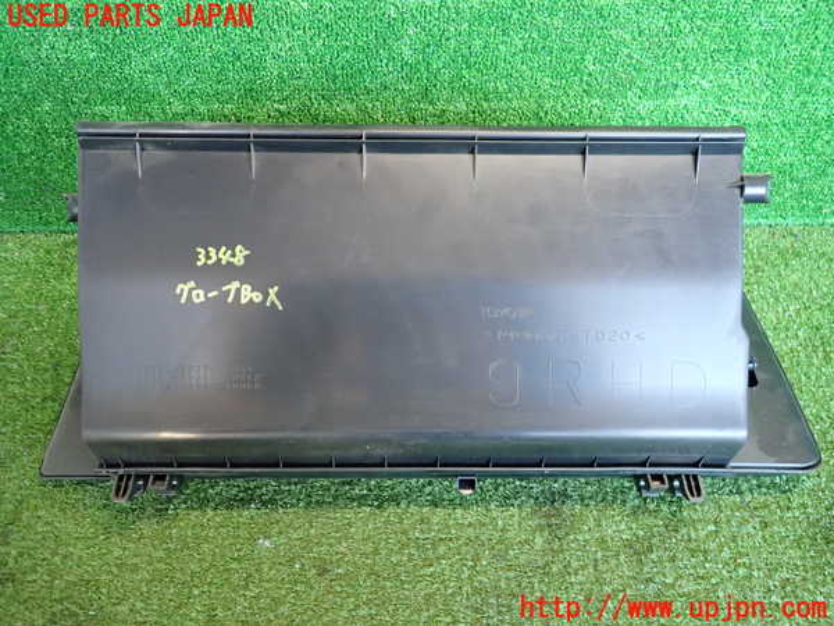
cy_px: 313
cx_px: 417
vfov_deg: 54.9
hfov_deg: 69.4
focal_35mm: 25
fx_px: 602
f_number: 2
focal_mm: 4.5
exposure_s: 1/30
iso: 320
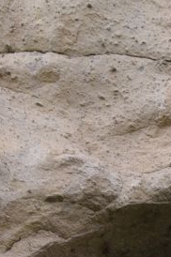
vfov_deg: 11.8
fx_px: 1086
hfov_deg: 8.6
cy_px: 549
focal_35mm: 152
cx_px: 327
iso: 320
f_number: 5.6
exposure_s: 1/125
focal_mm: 32
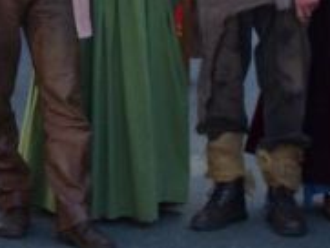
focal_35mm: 205
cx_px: -131
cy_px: -88
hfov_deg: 9.4
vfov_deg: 7.2
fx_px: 1956
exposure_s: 1/160
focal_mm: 10.2
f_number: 3.5
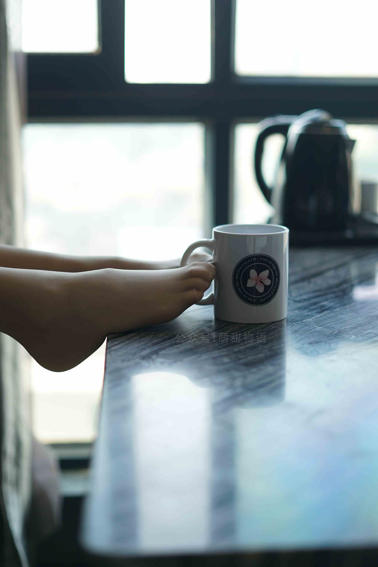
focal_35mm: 50
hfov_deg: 27.0
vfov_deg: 39.6
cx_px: 189
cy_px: 284
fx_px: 786
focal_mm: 50
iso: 400
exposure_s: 1/640
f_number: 2
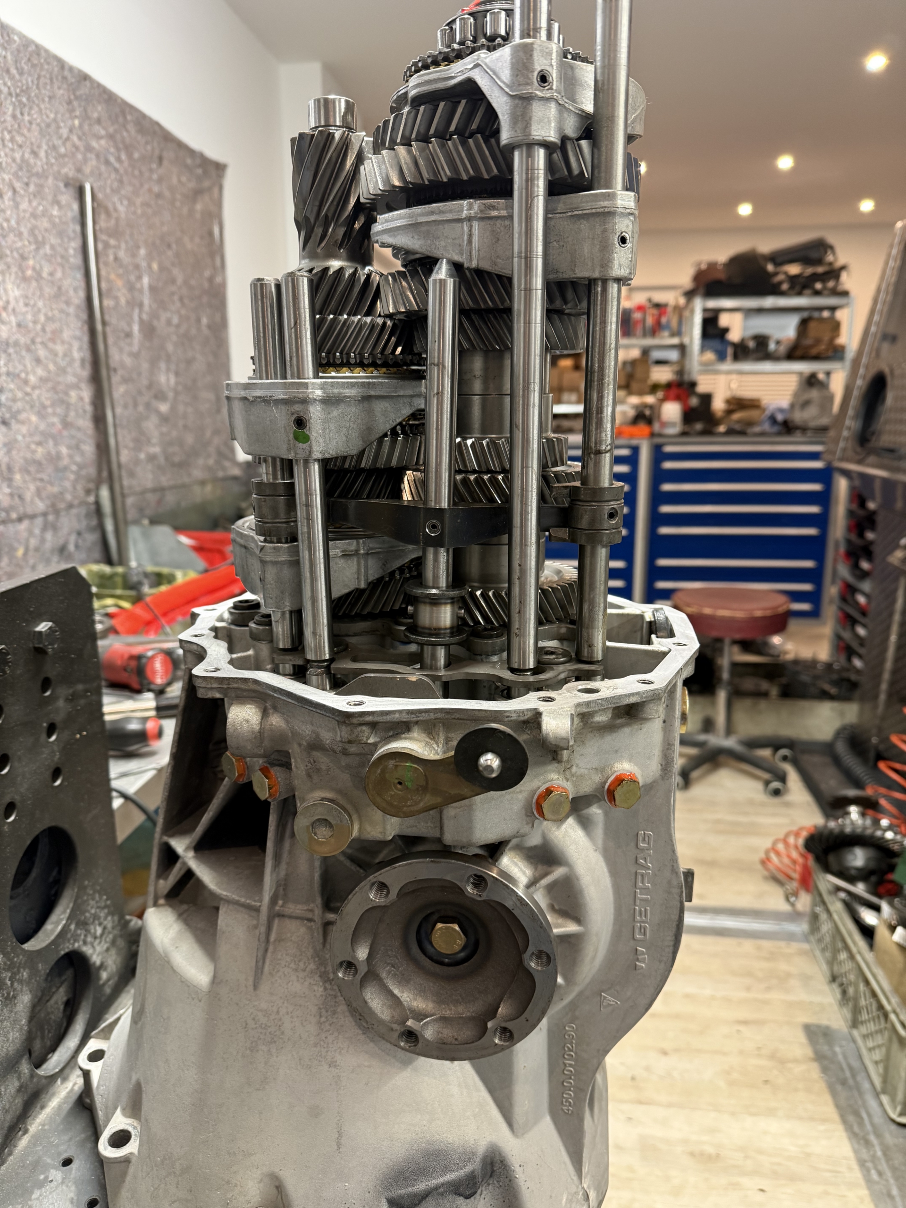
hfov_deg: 56.8
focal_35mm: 24
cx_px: 453
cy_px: 604
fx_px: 838
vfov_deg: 71.6
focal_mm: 6.76
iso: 250
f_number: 1.78
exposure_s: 1/50
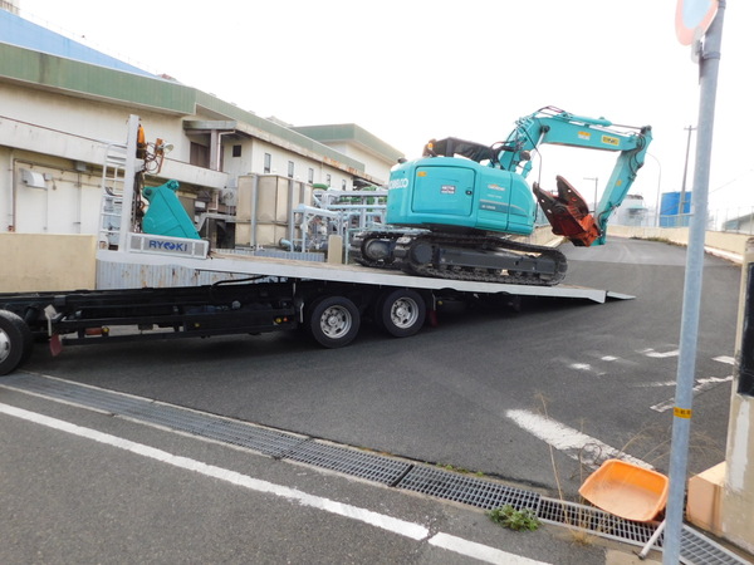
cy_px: 282
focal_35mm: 23
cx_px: 377
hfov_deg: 73.9
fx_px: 501
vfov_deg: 58.9
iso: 125
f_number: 3
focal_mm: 4
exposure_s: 1/320
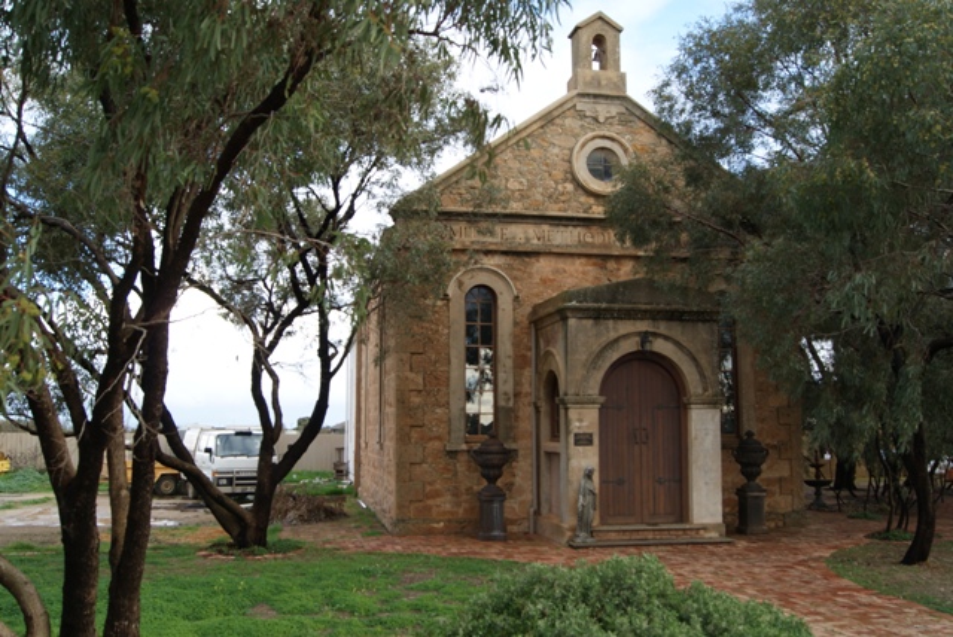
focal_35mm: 33
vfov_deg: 40.0
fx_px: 874
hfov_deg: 57.2
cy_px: 318
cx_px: 476
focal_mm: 22
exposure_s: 1/60
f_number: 6.3
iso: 100
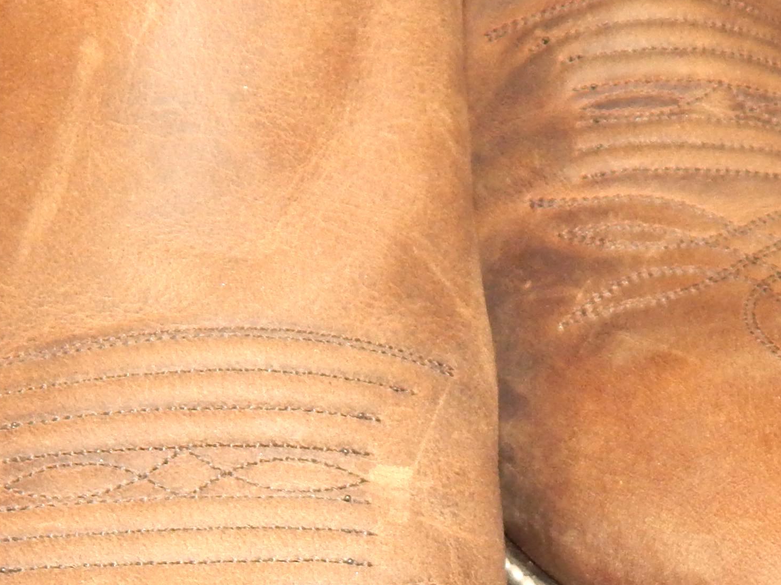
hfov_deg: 20.2
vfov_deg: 14.2
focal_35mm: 97
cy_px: 902
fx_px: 2188
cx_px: 528
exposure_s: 1/30
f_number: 6.5
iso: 200
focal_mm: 5.6
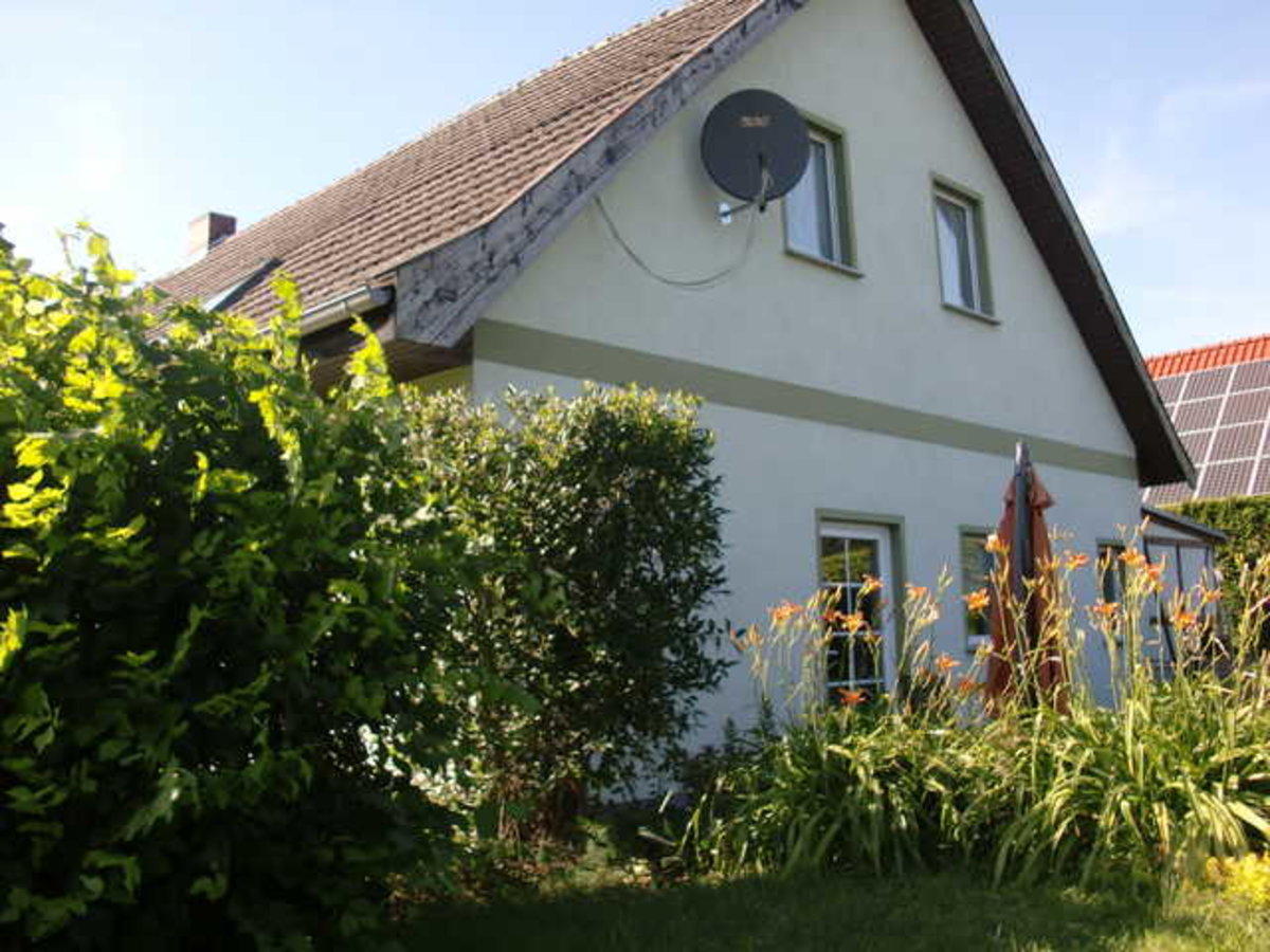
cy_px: 476
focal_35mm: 36
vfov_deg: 39.7
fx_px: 1321
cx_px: 635
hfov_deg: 51.4
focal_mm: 6.3
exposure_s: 1/400
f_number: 2.8
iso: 64
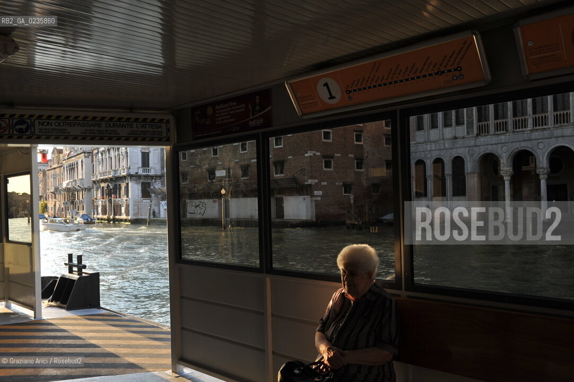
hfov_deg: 58.7
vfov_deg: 41.1
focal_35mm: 32
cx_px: 287
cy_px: 191
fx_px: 510
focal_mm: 32
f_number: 11
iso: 500
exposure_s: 1/125
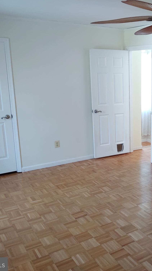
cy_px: 134
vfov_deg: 50.5
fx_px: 287
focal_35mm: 40
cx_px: 147
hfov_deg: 28.2
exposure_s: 1/60
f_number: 1.7
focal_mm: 4.75
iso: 244
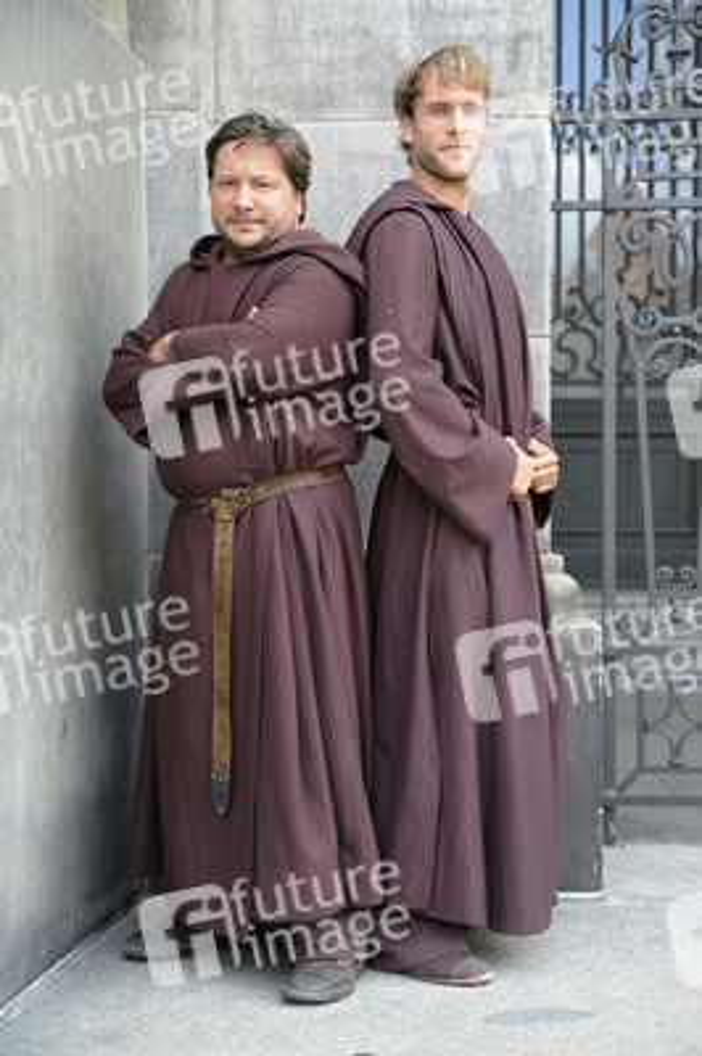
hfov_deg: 22.6
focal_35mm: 60
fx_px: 1758
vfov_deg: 33.4
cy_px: 528
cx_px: 351
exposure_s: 1/125
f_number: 5.6
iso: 250
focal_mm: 60
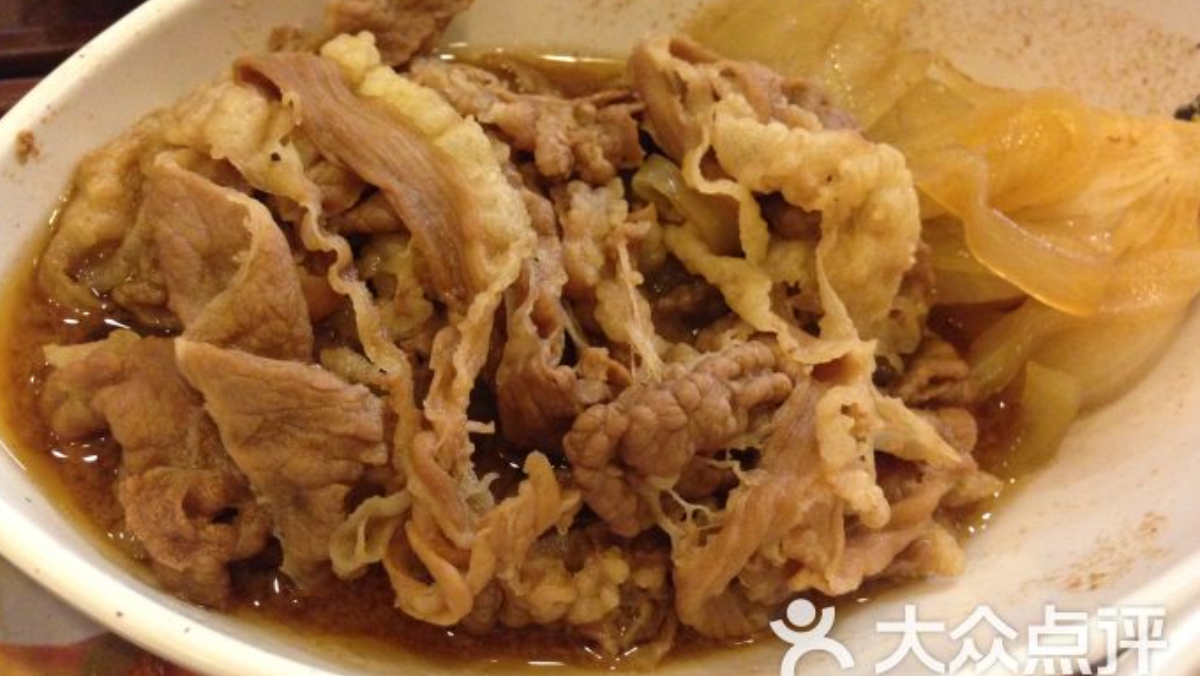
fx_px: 1178
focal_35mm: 37
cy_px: 269
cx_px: 595
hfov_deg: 54.0
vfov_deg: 31.9
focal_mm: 4.12
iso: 400
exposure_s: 1/15
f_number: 2.4
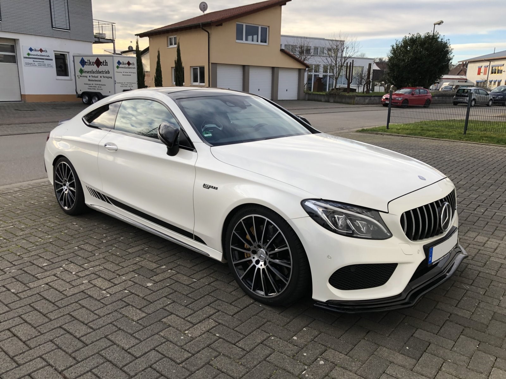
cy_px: 190
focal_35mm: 28
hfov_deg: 63.4
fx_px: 409
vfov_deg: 49.7
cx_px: 253
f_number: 1.8
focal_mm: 3.99
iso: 20
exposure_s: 1/631
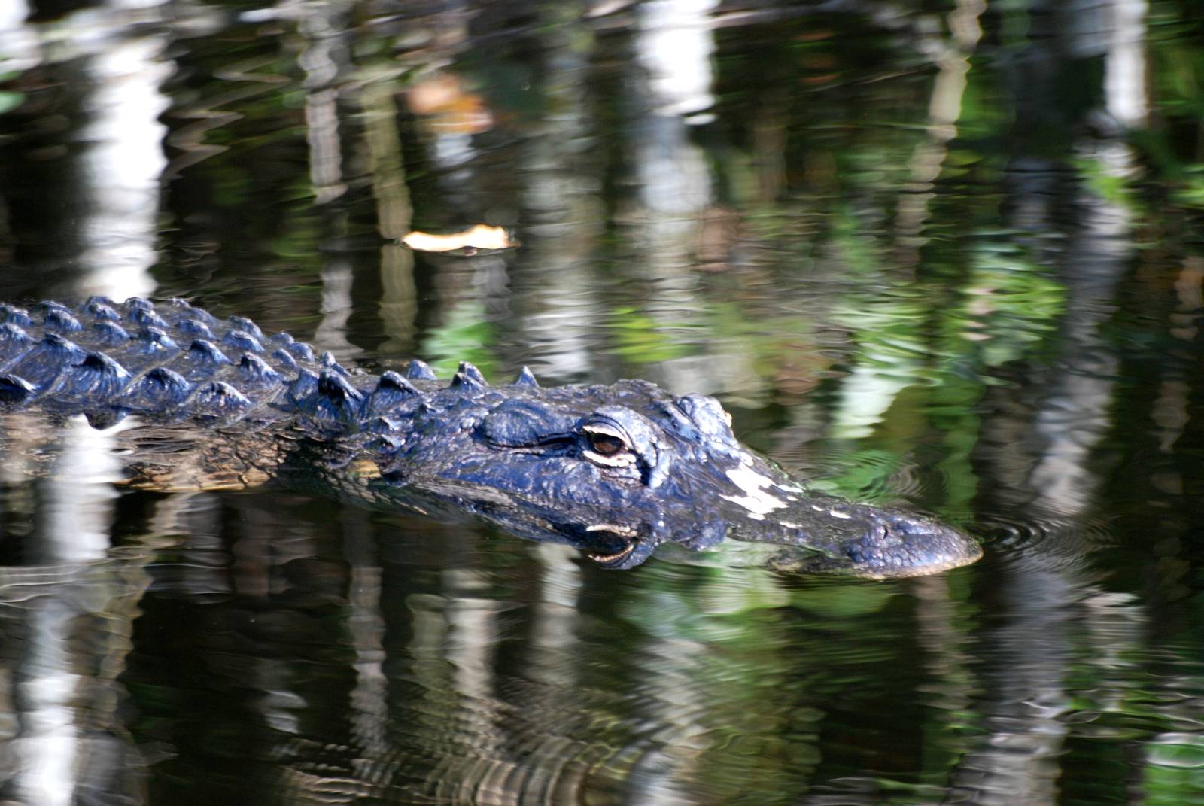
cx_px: 602
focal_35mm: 450
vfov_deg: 3.1
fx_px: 15068
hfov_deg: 4.6
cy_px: 403
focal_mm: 300
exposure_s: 1/160
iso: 400
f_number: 5.6
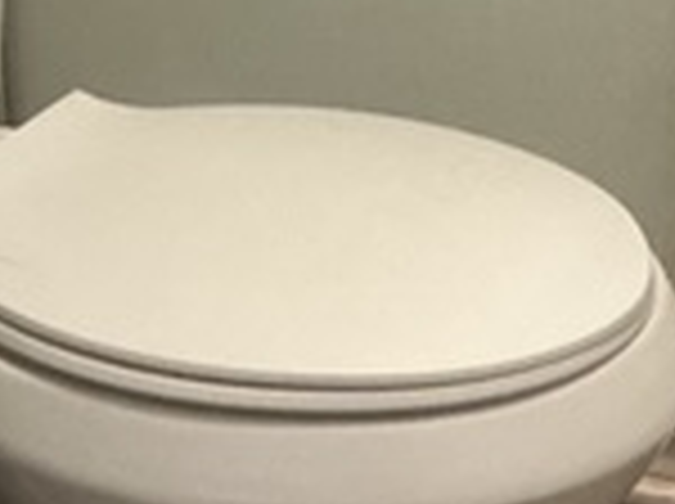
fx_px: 2414
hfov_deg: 15.9
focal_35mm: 124
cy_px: 243
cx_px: 198
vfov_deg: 11.9
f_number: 1.8
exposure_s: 1/40
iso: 320
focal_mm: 3
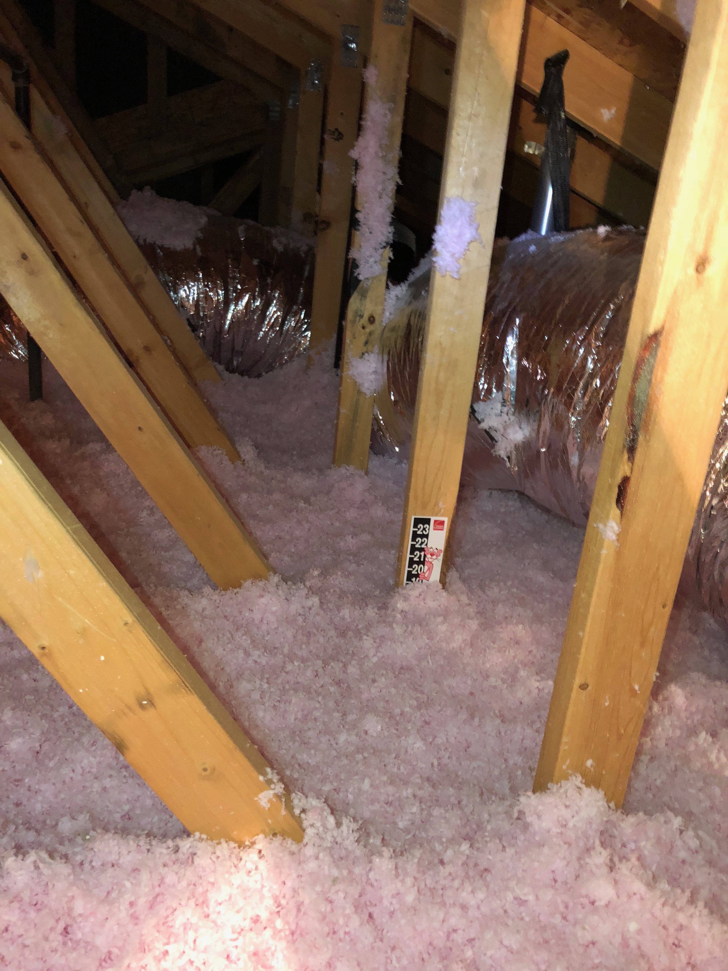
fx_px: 813
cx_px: 364
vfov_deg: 61.7
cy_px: 486
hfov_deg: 48.2
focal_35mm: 29
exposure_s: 1/4
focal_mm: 3.99
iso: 320
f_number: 1.8
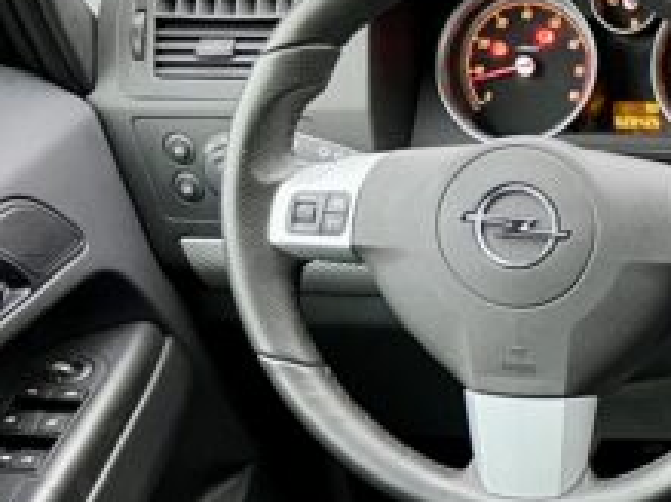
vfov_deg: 14.8
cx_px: 1075
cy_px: 676
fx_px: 1840
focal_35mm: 95
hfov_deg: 17.9
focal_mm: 5.7
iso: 500
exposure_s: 1/56
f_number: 1.5
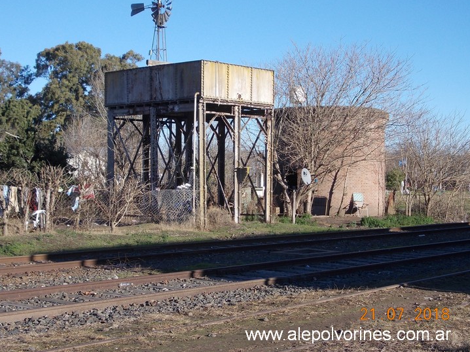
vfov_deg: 22.9
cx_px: 225
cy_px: 171
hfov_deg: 30.3
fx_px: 869
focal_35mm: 64
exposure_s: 1/500
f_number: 4
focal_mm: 8.5
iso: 80
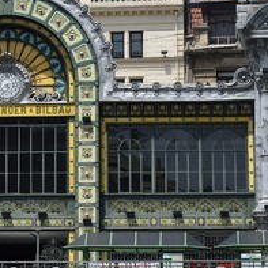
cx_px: -1
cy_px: 112
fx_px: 1988
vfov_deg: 7.7
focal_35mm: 227
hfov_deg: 7.7
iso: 200
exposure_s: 1/320
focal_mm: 125
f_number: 10
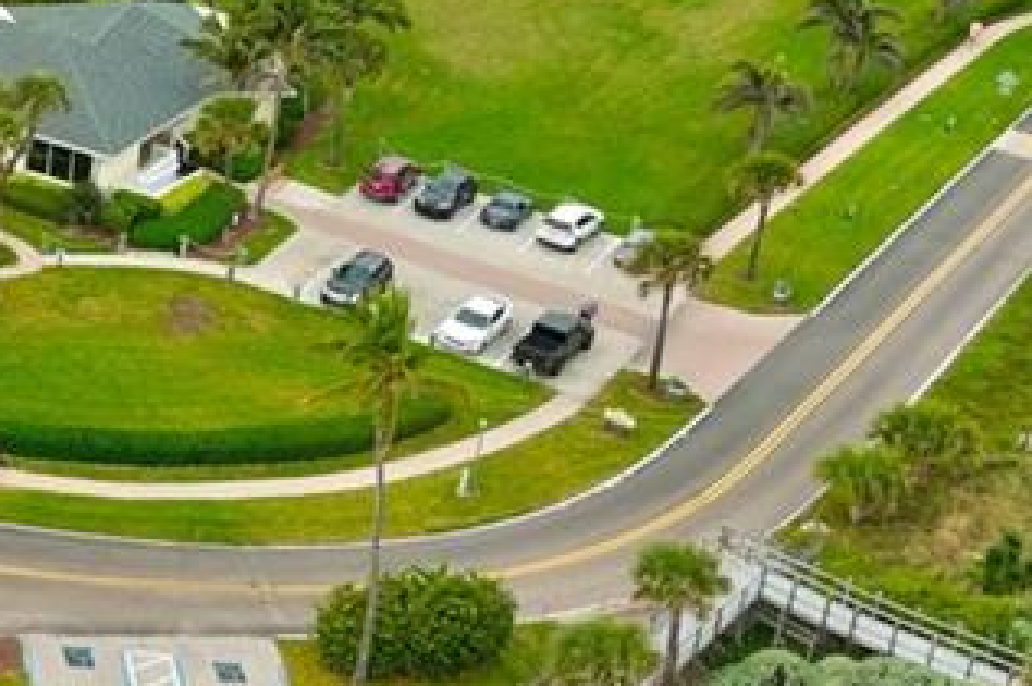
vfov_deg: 14.4
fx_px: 2692
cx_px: -480
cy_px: 74
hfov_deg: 19.2
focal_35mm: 94
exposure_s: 1/39
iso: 105
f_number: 8
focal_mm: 10.6
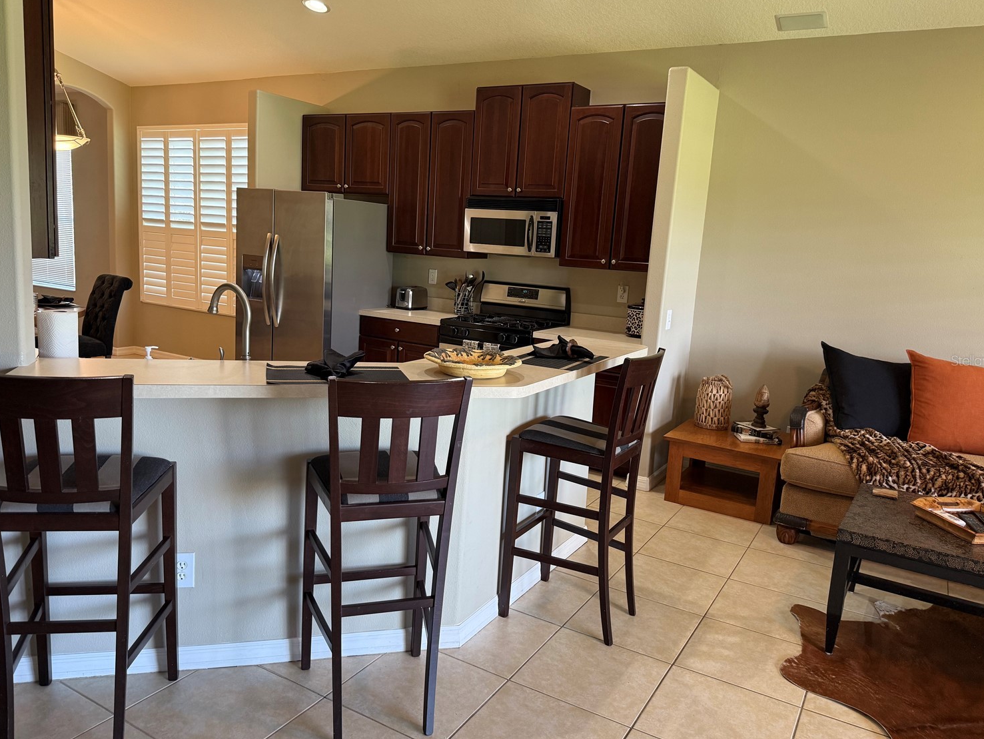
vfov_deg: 53.1
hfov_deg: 67.3
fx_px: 739
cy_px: 360
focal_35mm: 26
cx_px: 481
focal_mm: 6.76
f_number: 1.78
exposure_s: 1/60
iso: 200
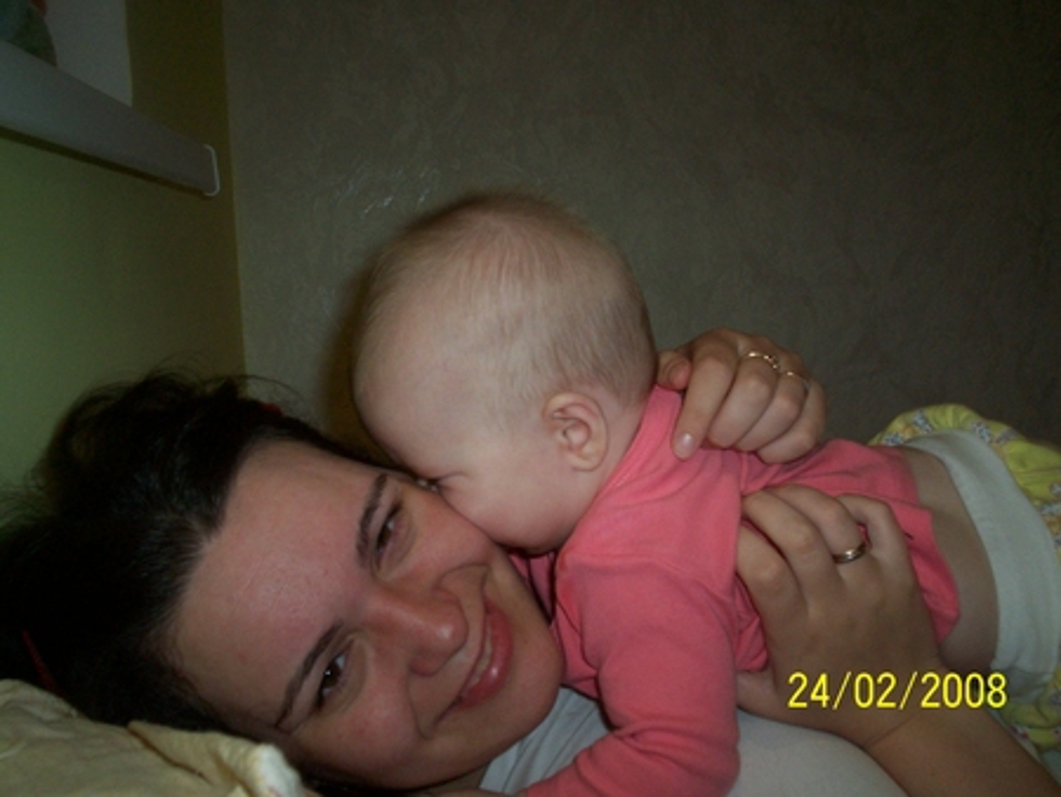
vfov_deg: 39.7
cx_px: 530
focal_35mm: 36
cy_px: 398
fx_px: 1104
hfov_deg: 51.3
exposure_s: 1/64
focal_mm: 5.9
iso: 140
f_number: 4.5
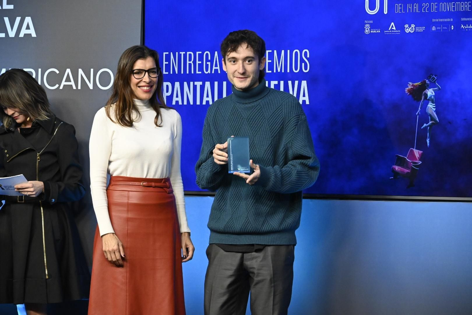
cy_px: 158
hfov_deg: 15.0
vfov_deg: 10.1
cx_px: 236
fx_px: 1790
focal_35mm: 136
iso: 4000
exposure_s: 1/250
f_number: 6.3
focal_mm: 91
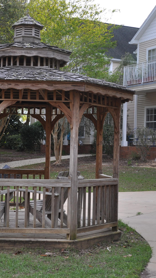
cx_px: 4
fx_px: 456
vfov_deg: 33.8
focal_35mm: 62
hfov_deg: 18.9
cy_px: 138
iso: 250
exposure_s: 1/125
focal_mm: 26
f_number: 5.6
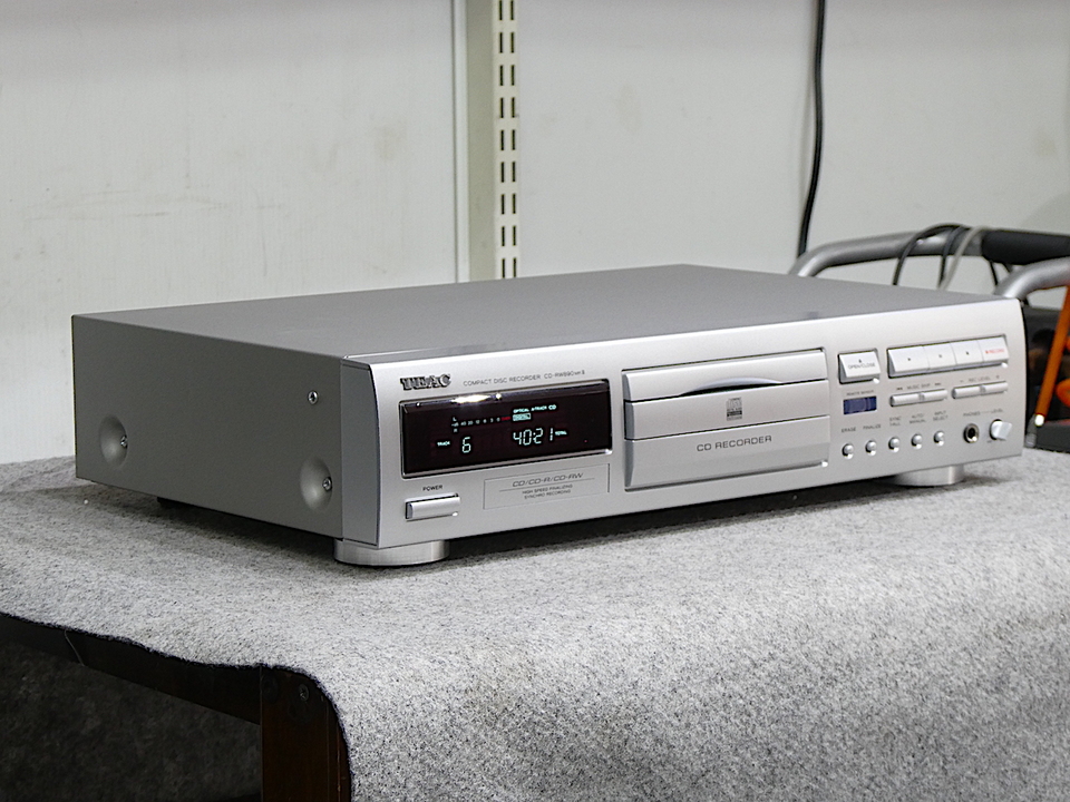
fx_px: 3029
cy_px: 401
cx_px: 535
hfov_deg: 20.0
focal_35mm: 98
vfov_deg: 15.1
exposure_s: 1/10
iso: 200
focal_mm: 17.5
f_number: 5
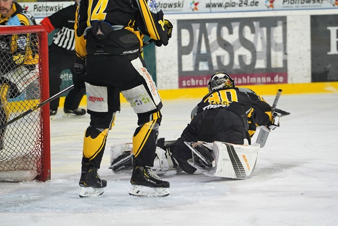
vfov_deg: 5.9
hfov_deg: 8.8
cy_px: 102
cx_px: 199
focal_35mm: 233
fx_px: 2188
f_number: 4
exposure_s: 1/200
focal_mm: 178
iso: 400
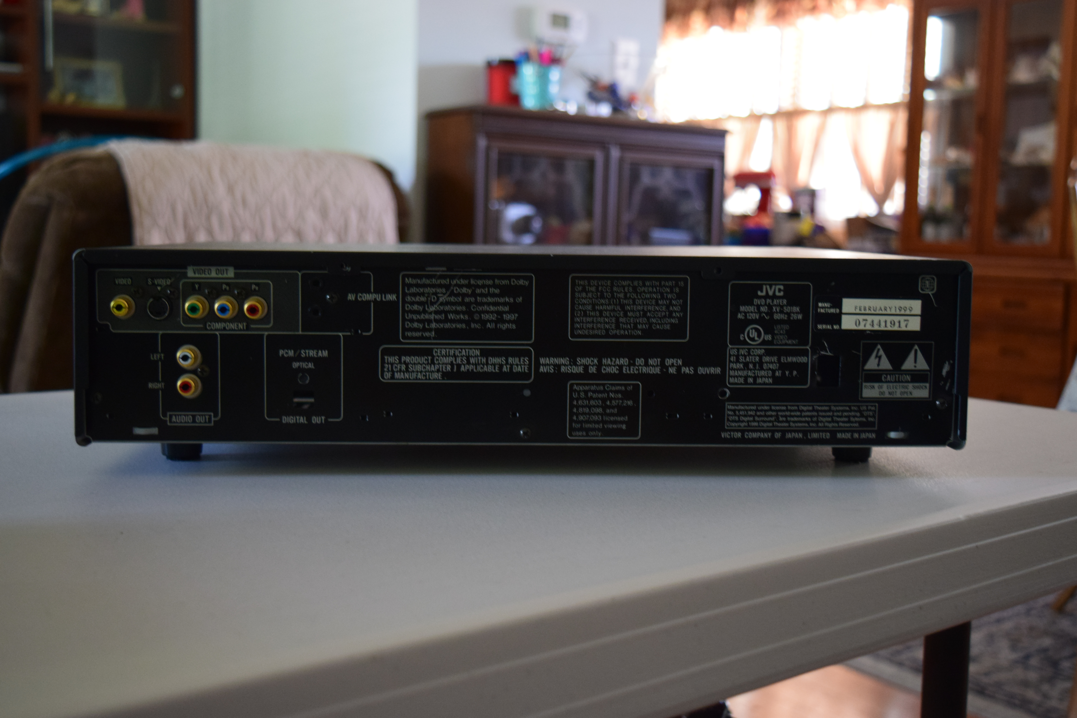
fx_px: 1167
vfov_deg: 34.2
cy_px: 359
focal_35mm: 39
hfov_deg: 49.6
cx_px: 538
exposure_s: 1/25
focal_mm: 26
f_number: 4
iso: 1600
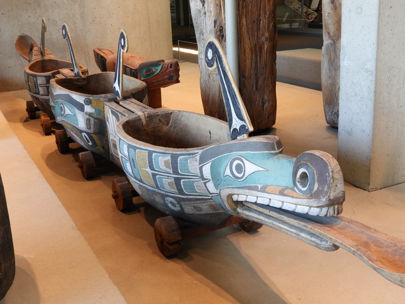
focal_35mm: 45
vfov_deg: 32.2
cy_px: 152
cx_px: 202
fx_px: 526
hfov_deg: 42.1
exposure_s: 1/30
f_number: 4
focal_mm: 8.1
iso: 220
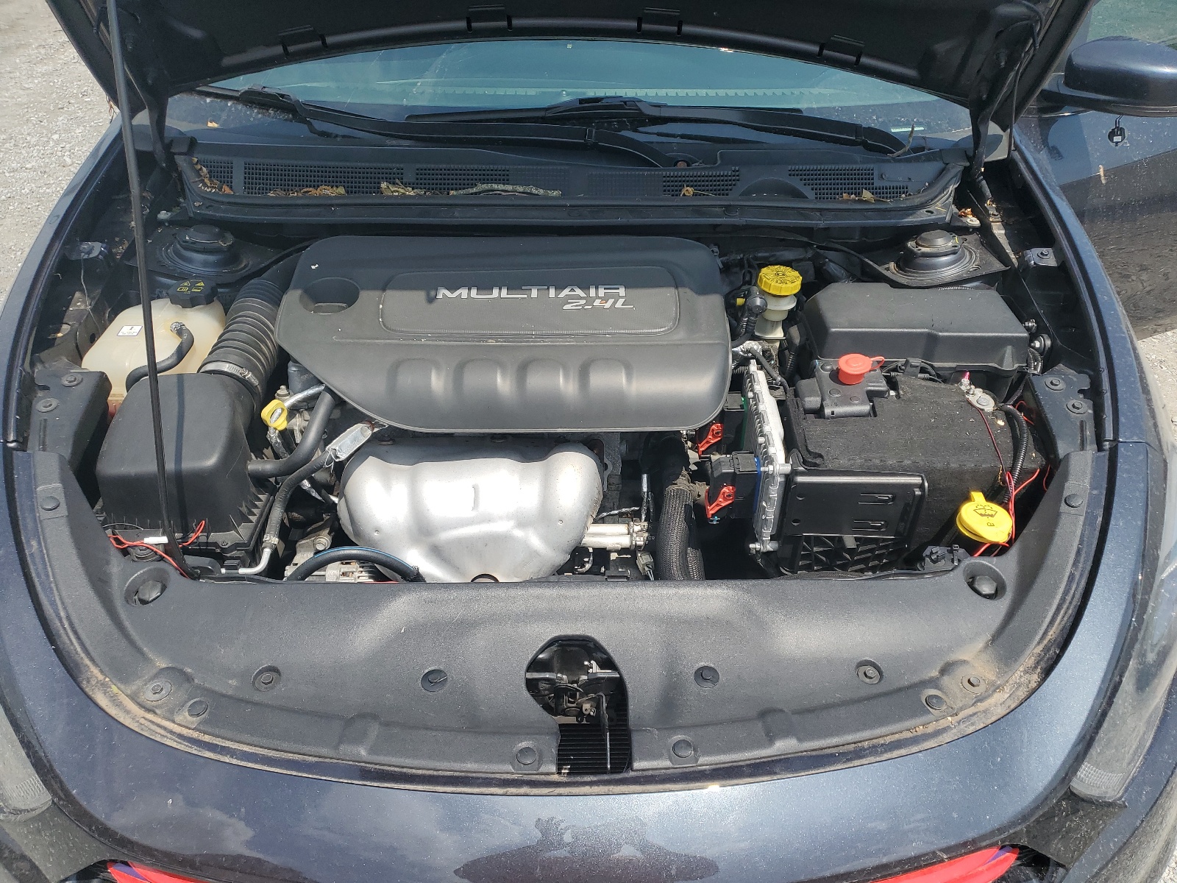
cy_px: 442
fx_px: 884
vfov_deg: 53.1
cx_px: 588
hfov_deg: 67.3
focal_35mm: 26
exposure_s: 1/3333
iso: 50
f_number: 1.5
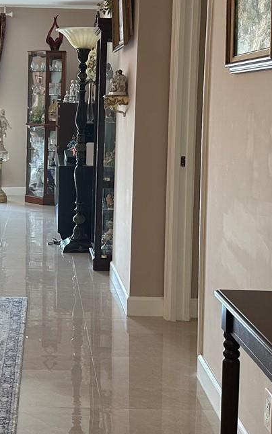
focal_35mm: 63
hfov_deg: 20.3
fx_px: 747
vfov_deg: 32.3
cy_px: 153
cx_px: 39
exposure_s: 1/120
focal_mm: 6.86
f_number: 1.78
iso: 125
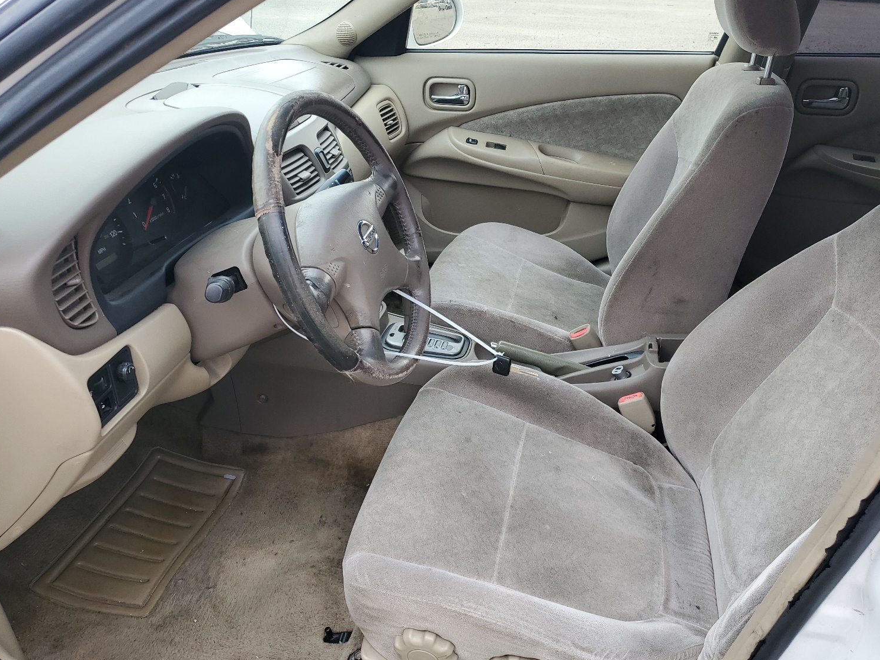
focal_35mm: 28
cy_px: 344
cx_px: 458
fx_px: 712
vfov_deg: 49.7
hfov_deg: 63.4
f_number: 1.5
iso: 50
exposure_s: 1/250
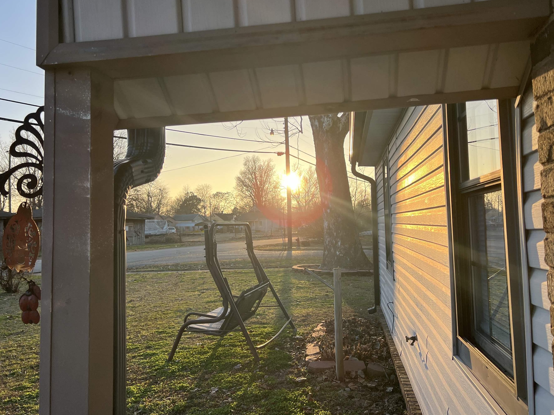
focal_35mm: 30
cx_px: 295
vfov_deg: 46.7
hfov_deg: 59.9
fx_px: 480
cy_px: 180
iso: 50
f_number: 1.5
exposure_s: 1/1645
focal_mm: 5.7
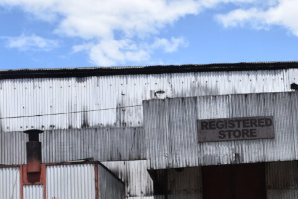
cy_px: 190
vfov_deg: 18.3
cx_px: 228
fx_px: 605
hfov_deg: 27.3
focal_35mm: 73
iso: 200
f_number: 10
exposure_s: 1/400
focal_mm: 23
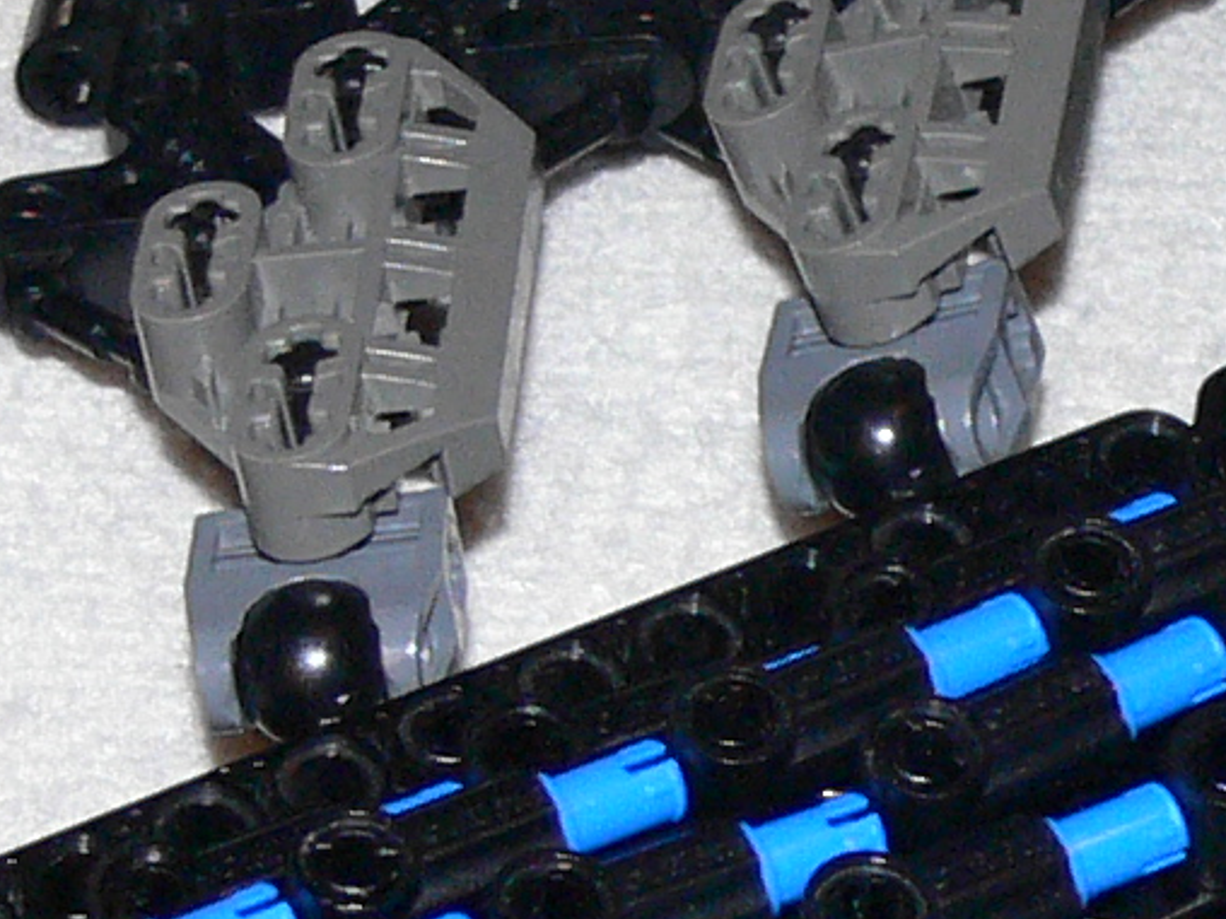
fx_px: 7969
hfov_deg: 8.7
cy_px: 1028
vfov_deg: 6.6
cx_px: 1395
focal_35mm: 225
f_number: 2.8
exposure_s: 1/30
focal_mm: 7.4
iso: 100
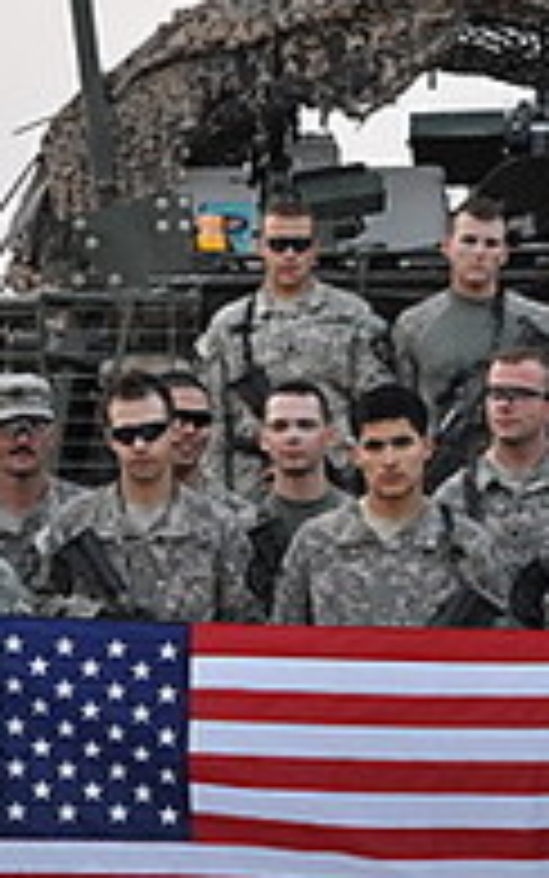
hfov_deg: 11.9
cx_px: 396
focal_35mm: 110
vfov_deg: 18.9
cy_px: 538
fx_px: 2631
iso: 200
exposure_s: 1/30
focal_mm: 22
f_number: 5.6
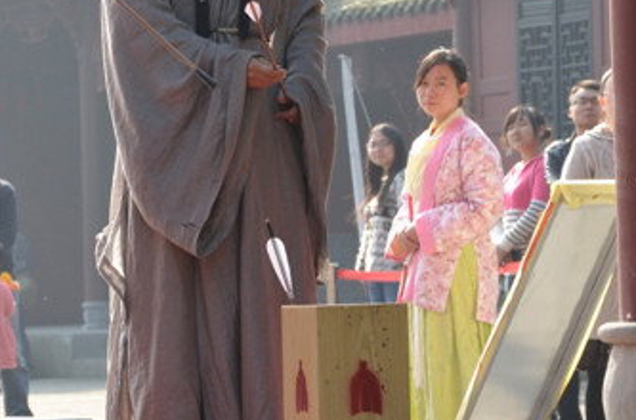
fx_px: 6066
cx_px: 199
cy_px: 116
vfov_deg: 4.0
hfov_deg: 6.0
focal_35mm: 344
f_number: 5.6
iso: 500
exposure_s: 1/400
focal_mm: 85
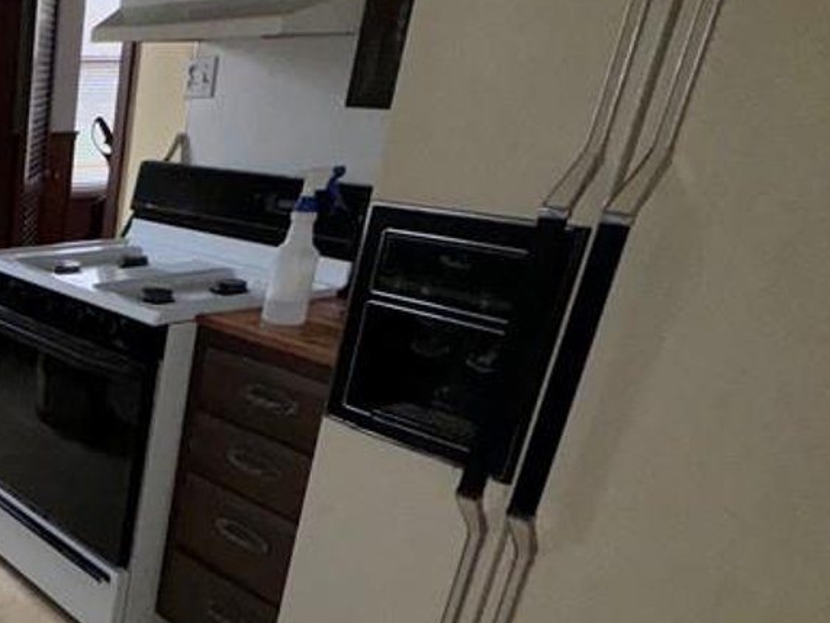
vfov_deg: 38.1
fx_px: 887
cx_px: -186
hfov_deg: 37.0
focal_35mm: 37
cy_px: 435
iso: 64
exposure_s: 1/122
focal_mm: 2.22
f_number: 2.2
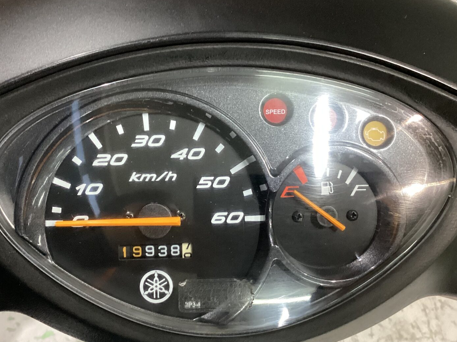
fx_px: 568
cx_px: 216
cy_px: 172
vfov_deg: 33.6
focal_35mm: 43
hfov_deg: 43.8
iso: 320
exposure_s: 1/60
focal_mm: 3.3
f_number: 2.4
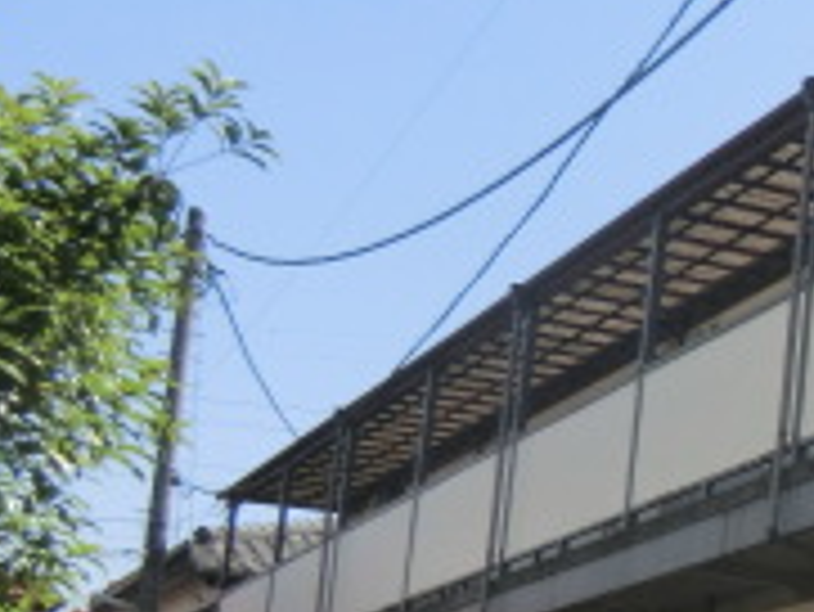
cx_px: 1399
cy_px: 652
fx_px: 2000
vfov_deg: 16.9
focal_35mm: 85
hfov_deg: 18.7
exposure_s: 1/800
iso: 80
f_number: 3.2
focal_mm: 4.3
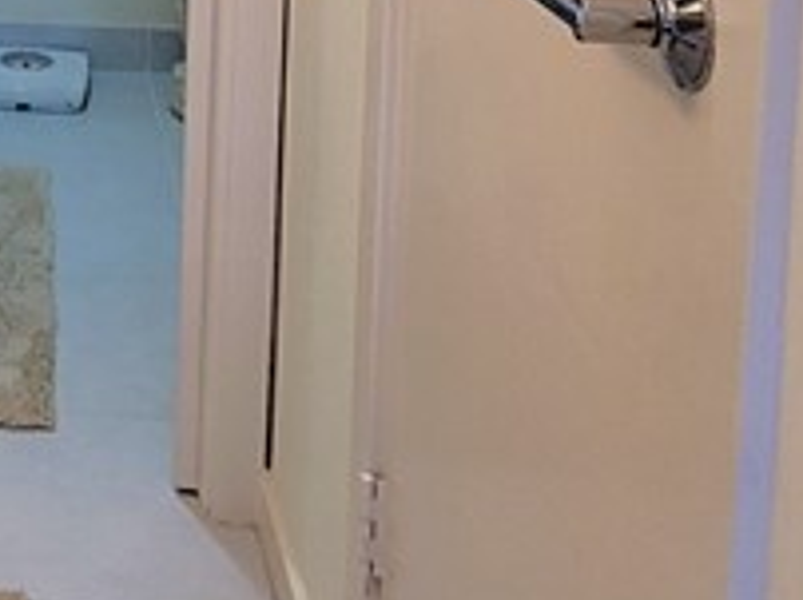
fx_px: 1529
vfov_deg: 19.3
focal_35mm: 66
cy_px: -310
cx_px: -227
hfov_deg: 25.5
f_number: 2.2
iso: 64
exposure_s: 1/59
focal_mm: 1.74
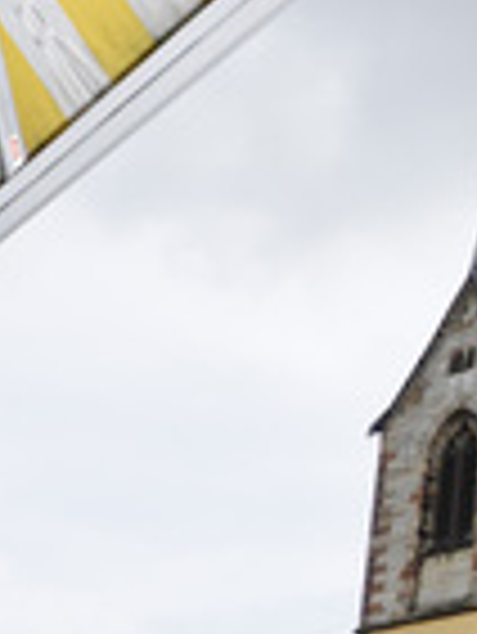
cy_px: 728
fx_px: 1486
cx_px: -292
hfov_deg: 16.2
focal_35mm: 81
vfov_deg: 22.5
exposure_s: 1/250
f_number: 9
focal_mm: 12
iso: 200
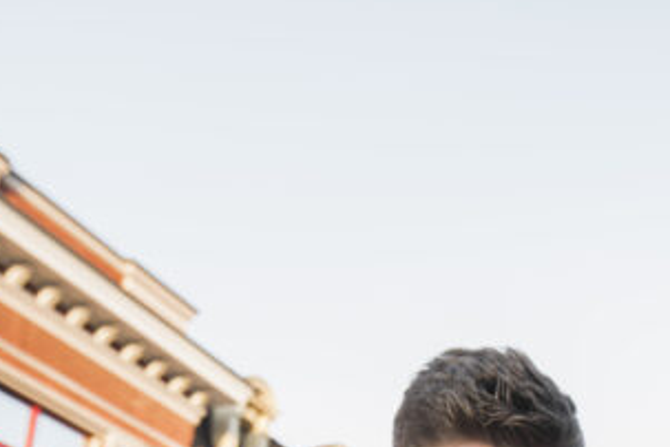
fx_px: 1005
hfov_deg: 34.2
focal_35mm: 54
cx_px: 639
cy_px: 652
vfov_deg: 21.4
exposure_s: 1/250
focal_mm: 16
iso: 320
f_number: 3.5
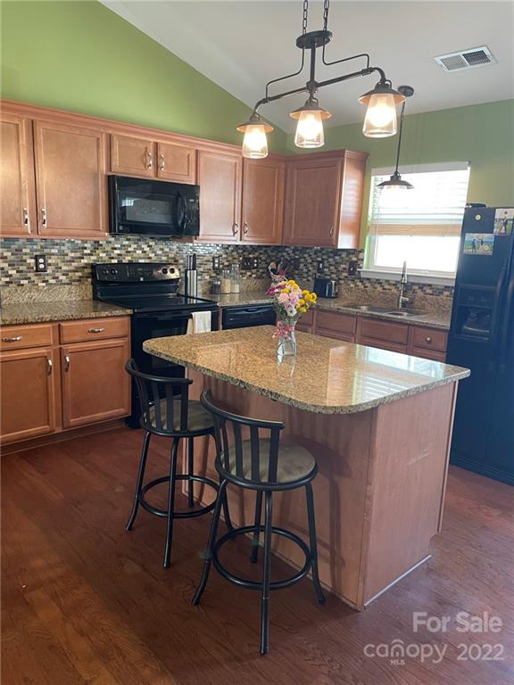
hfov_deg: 53.1
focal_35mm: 26
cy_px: 342
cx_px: 257
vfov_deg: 67.3
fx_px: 515
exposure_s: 1/60
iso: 160
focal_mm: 4.2
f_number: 1.6
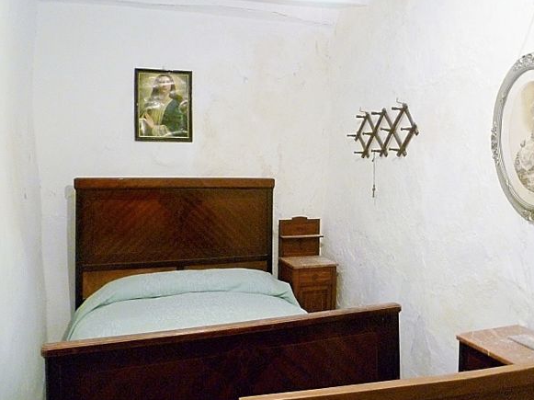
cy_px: 166
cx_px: 293
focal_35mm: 34
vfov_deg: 41.6
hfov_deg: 53.9
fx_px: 524
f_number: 2.8
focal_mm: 5
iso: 400
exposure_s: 1/10
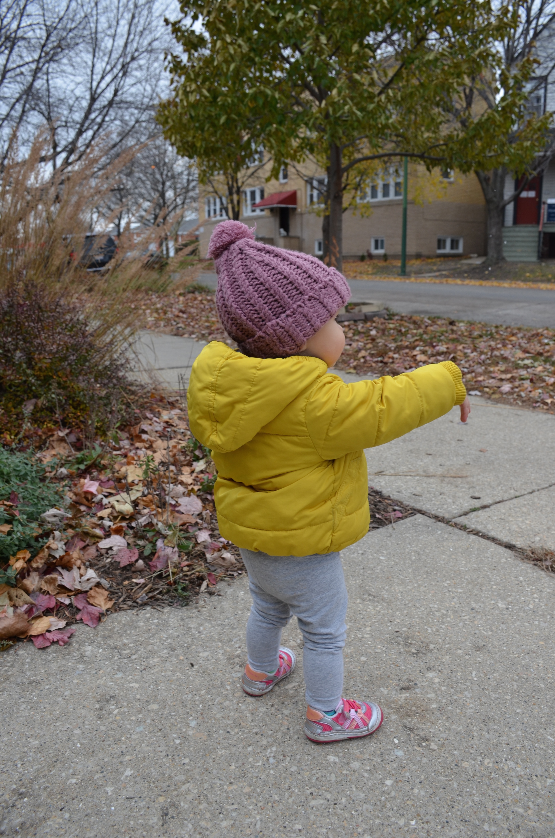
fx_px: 627
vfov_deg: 67.5
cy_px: 419
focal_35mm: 27
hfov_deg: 47.7
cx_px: 278
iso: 200
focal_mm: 18
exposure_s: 1/125
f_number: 5.6
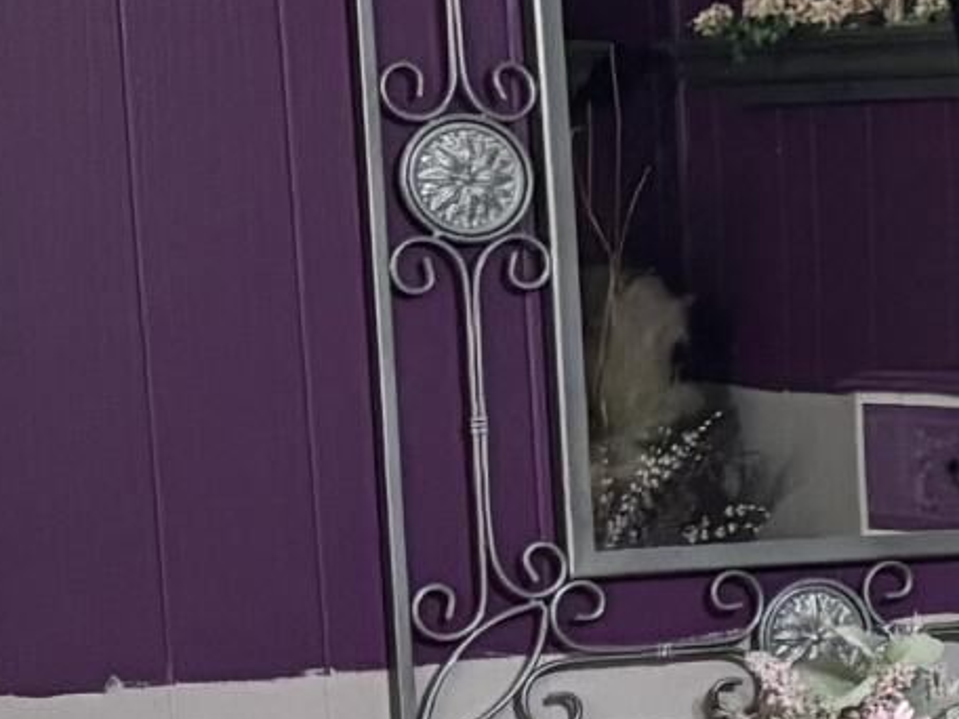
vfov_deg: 8.6
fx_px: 4737
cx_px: 2770
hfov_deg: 9.4
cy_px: 774
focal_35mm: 171
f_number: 1.6
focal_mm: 5.96
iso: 500
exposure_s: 1/60
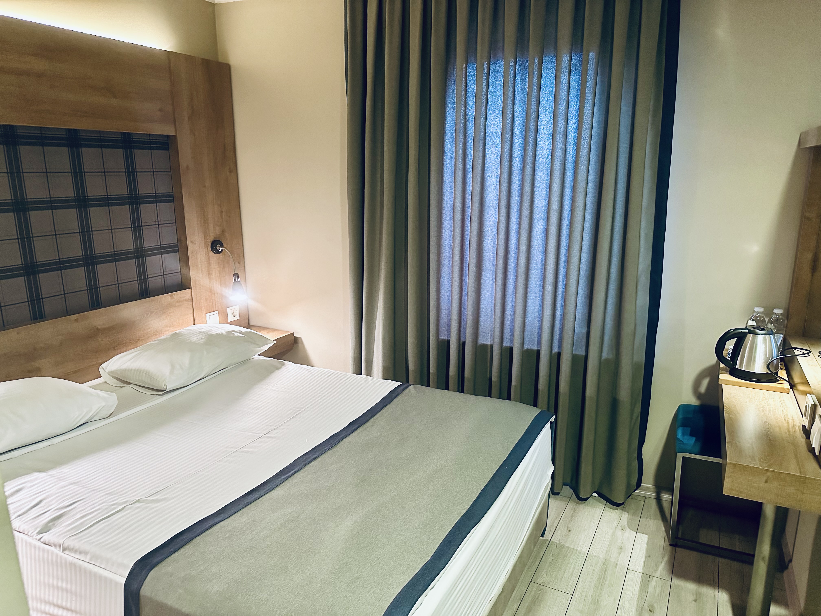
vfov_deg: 56.8
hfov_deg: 71.6
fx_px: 569
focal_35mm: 24
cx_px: 410
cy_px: 308
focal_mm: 6.86
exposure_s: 1/60
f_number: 1.78
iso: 800
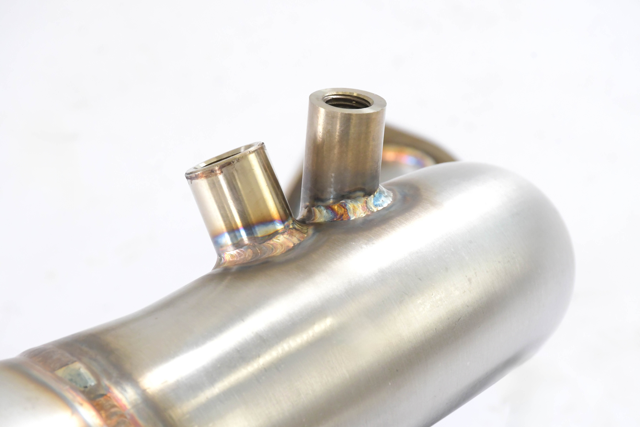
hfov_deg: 13.7
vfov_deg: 9.1
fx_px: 2666
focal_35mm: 150
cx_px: 320
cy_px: 214
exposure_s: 1/160
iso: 4000
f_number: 11
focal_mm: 100
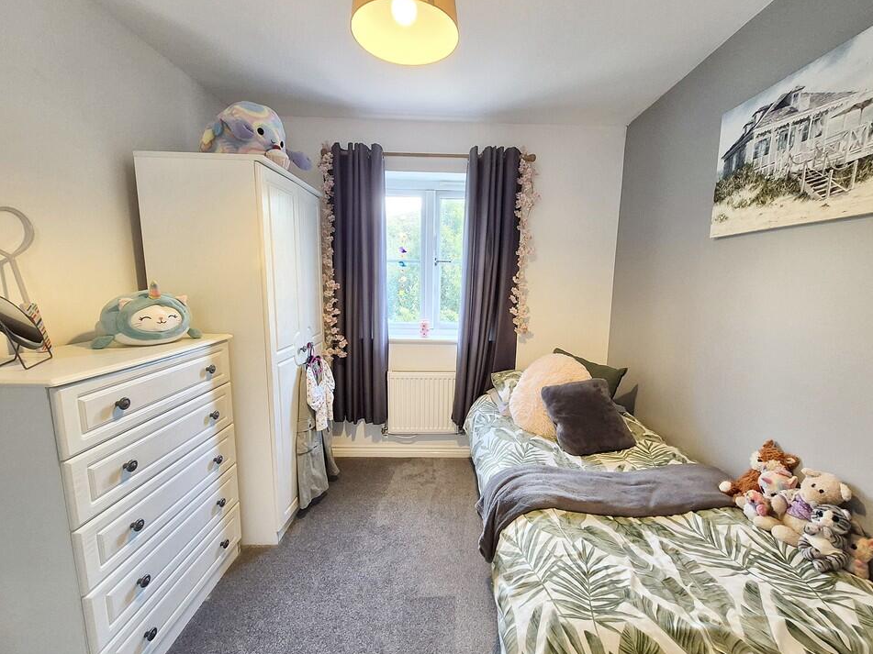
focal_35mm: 14
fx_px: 353
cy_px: 343
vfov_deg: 85.6
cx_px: 454
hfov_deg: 102.0
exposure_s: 1/50
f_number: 2.2
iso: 125
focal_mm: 1.7
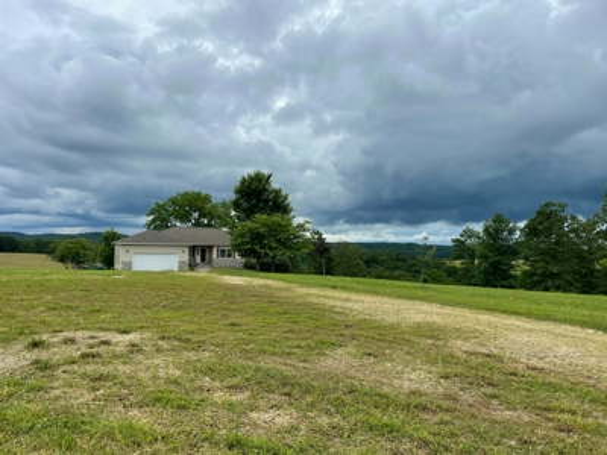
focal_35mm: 26
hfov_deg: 67.3
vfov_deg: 53.1
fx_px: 456
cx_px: 304
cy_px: 228
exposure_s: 1/4132
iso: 32
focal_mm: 4.2
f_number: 1.6
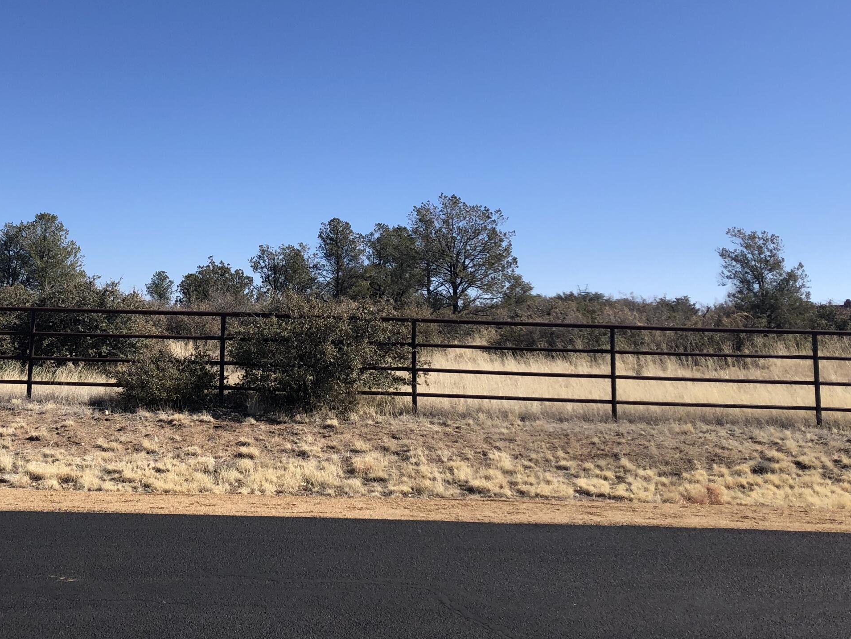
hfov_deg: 42.5
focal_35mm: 44
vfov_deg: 32.4
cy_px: 186
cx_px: 303
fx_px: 1082
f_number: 1.8
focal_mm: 3.99
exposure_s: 1/2288
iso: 25
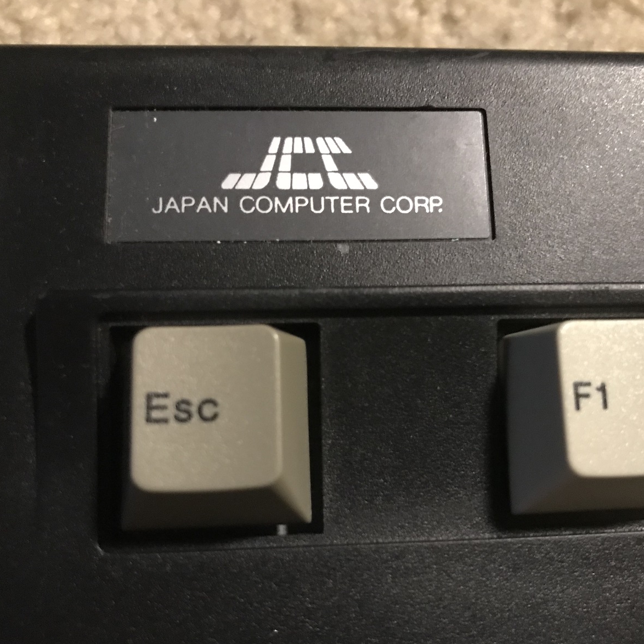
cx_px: 353
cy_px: 328
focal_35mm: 34
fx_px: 716
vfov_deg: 48.4
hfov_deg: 48.4
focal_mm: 3.99
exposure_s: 1/4
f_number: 1.8
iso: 100
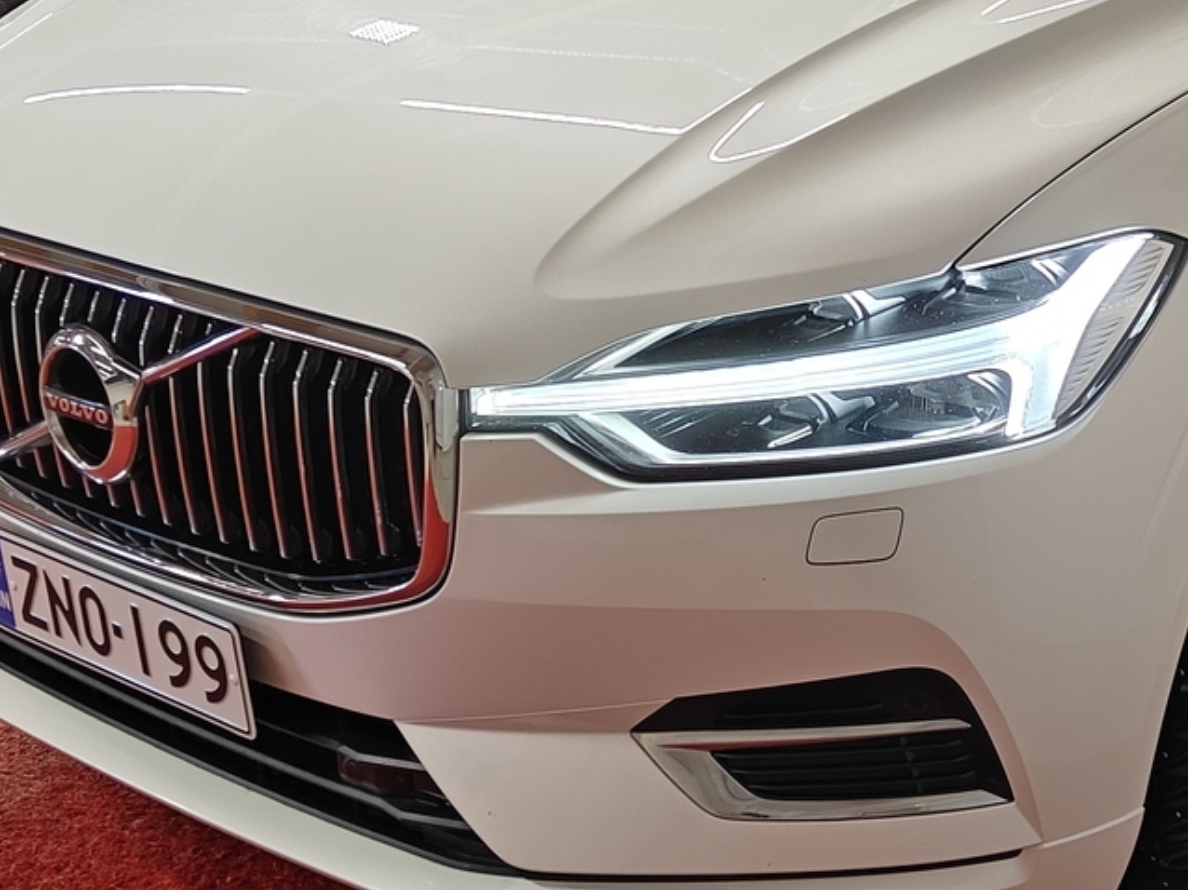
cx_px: 1032
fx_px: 2401
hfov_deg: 27.0
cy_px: 225
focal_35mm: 70
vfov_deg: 20.8
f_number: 1.8
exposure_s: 1/92
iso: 64
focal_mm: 5.59
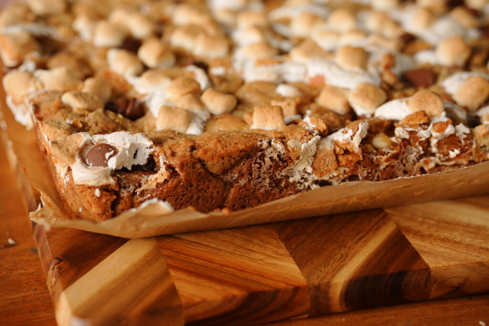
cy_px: 163
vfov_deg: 16.3
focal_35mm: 84
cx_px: 244
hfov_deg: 24.2
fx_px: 1141
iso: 100
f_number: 2.2
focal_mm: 56
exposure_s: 1/50
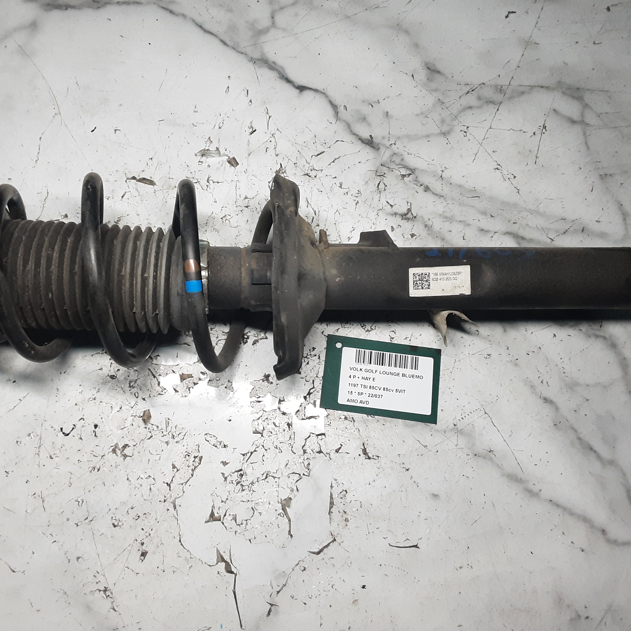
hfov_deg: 50.9
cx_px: 269
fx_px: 660
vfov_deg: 51.1
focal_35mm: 32
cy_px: 317
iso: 160
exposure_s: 1/50
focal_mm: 2.91
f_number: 1.9
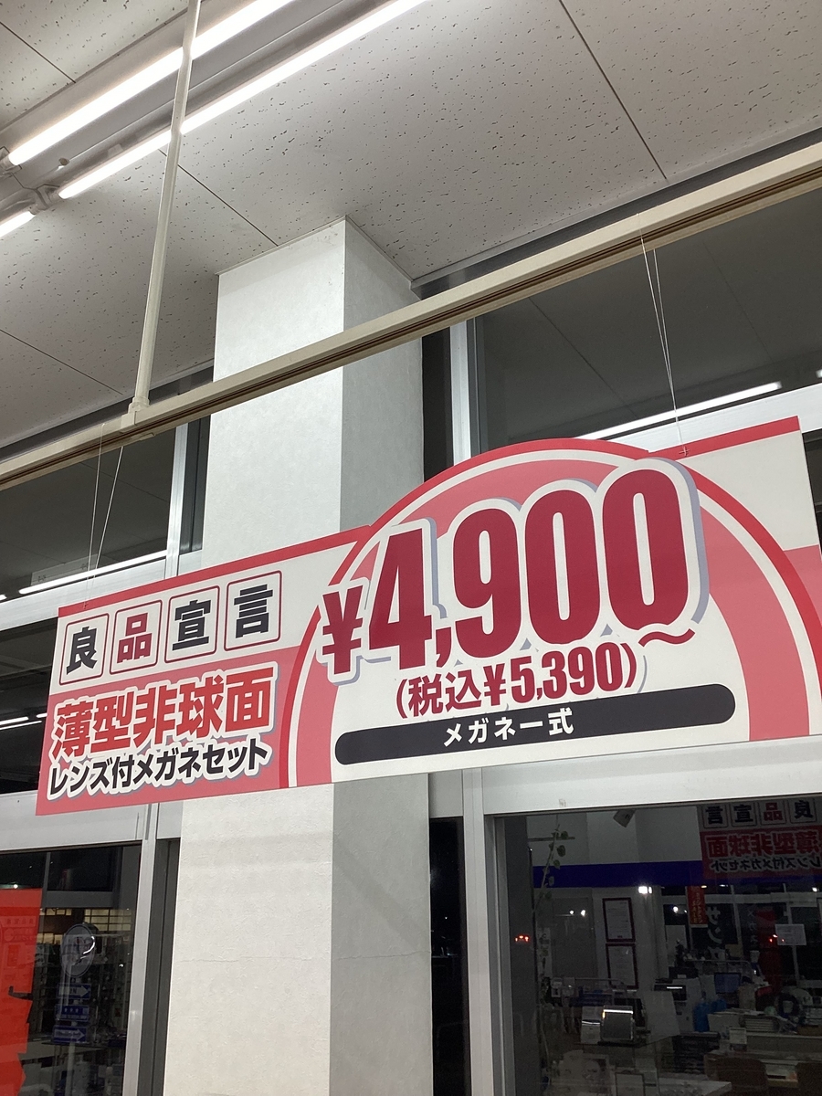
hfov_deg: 45.4
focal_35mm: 31
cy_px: 548
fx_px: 982
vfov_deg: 58.4
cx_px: 411
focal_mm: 3.3
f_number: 2.4
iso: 40
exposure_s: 1/100
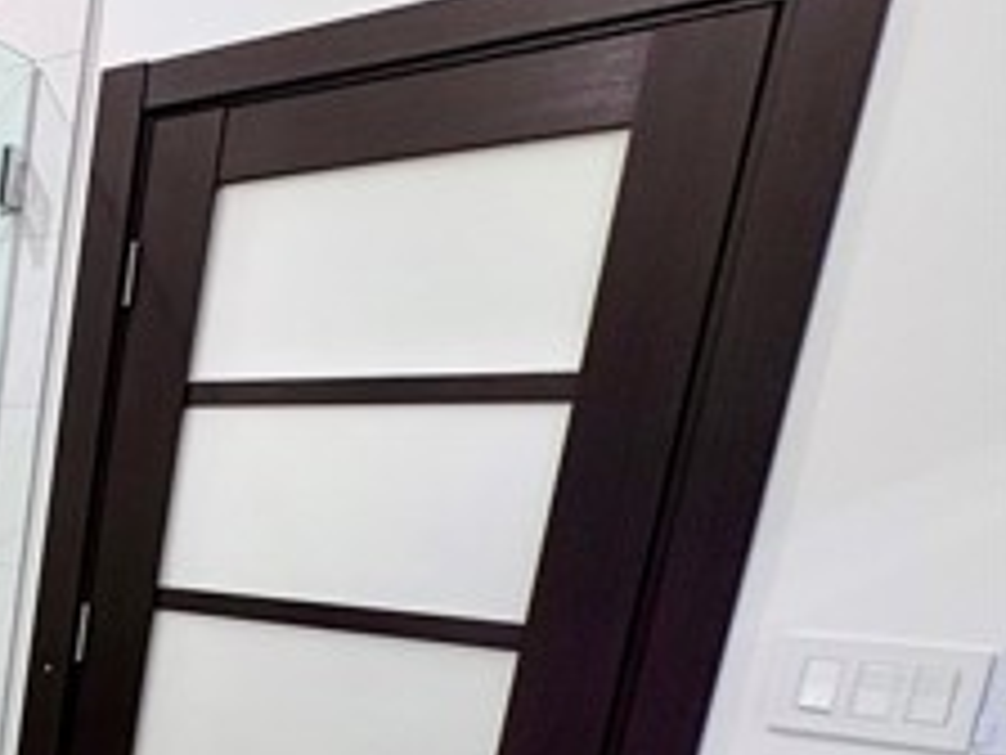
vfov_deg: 33.8
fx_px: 1162
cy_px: 697
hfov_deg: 30.9
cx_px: -422
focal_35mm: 40
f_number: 2.2
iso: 200
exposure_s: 1/60
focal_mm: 2.22
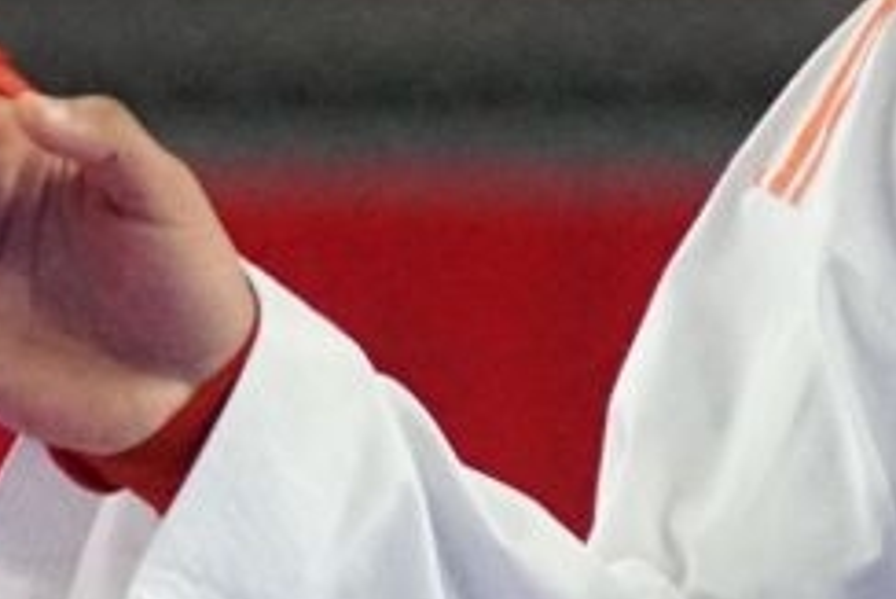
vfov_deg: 0.8
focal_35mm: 1658
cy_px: 570
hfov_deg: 1.2
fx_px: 41289
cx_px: 367
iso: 3200
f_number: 2.8
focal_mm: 150
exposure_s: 1/1600
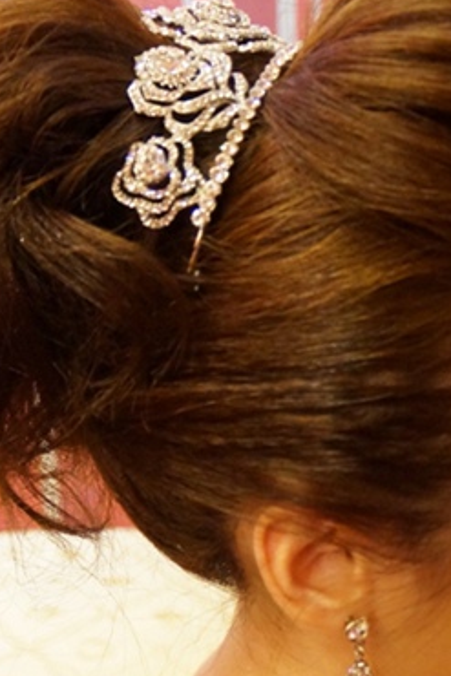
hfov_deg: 19.4
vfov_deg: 26.9
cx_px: 321
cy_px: 707
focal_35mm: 70
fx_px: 1314
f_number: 3.5
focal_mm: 18
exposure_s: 1/40
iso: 3200
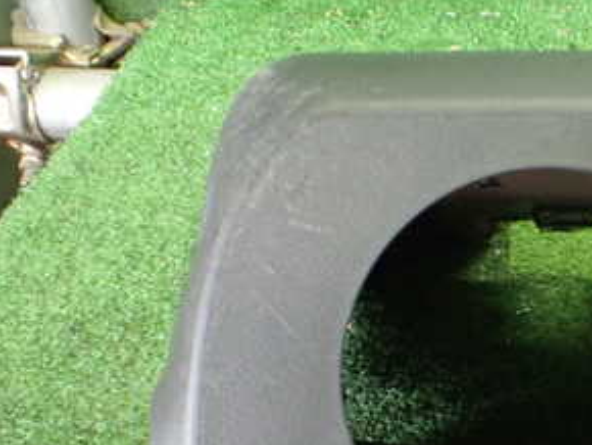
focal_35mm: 62
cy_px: 325
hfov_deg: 29.8
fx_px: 1061
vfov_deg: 23.5
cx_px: 541
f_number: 2.3
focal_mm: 5.4
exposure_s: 1/30
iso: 1000
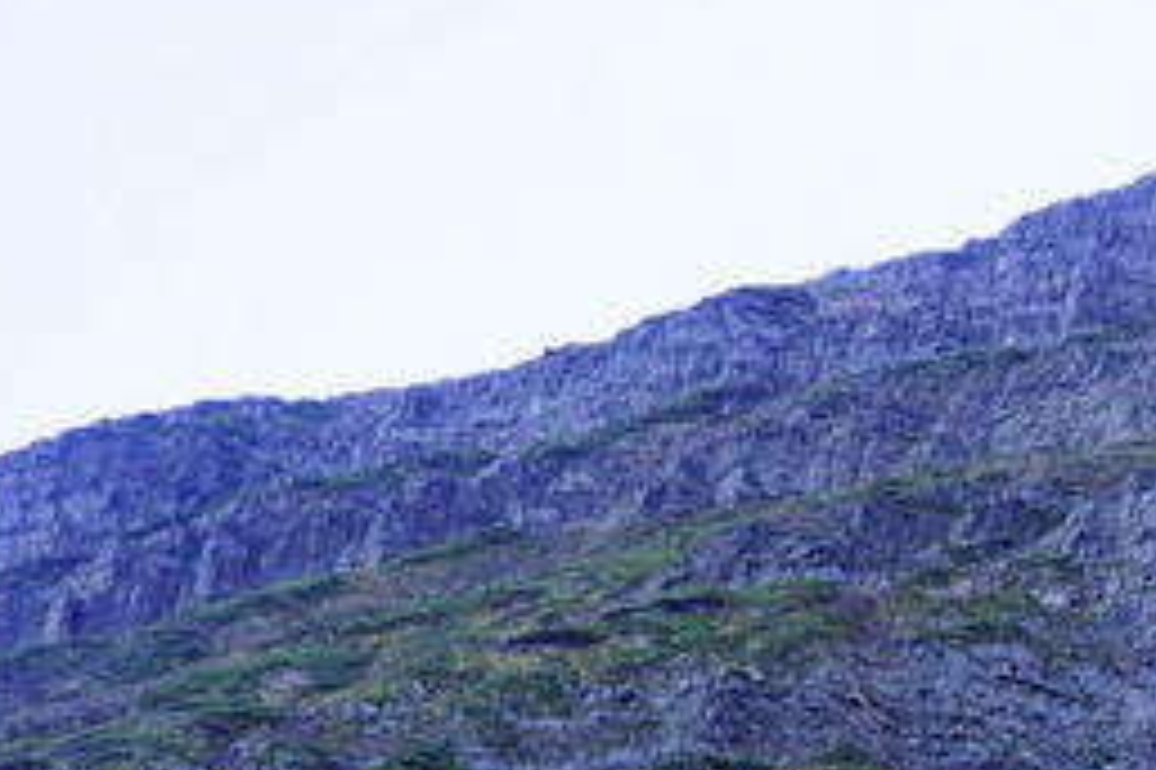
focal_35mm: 164
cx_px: 1597
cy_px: 883
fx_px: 5248
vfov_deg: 8.3
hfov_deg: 12.1
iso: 400
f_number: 4.5
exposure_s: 1/250
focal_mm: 35
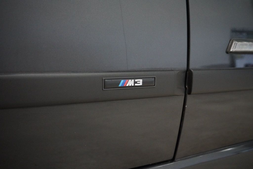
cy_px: 84
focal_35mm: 42
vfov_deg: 31.9
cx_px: 126
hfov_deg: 46.4
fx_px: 295
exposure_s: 1/80
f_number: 4.5
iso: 10000
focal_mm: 42
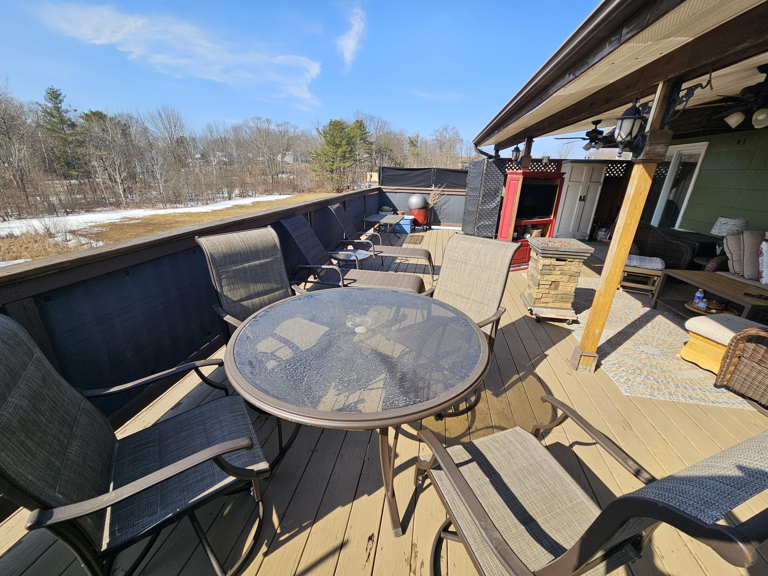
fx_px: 288
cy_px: 288
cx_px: 384
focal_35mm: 13
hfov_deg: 106.2
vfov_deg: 89.9
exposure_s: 1/1318
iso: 50
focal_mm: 2.2
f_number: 2.2
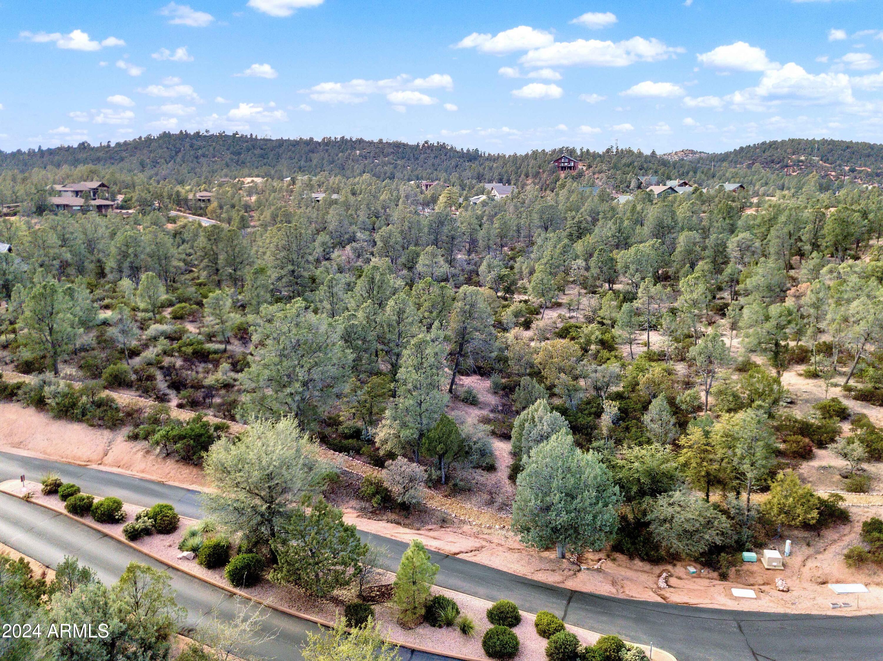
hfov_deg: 67.3
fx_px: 663
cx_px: 442
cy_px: 330
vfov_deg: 53.0
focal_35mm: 26
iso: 100
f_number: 2.2
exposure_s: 1/270
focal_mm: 4.7
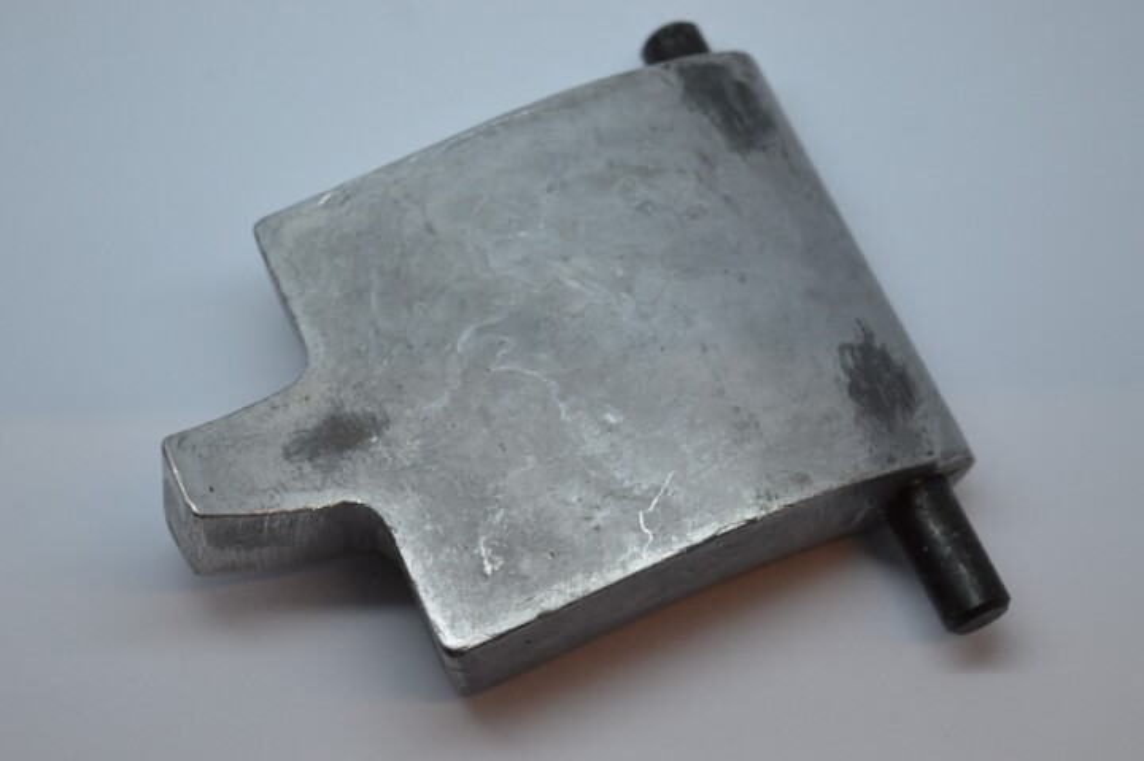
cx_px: 572
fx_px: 2620
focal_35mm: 82
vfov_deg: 16.5
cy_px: 380
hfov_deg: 24.6
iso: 400
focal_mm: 55
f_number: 5.6
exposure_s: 1/125
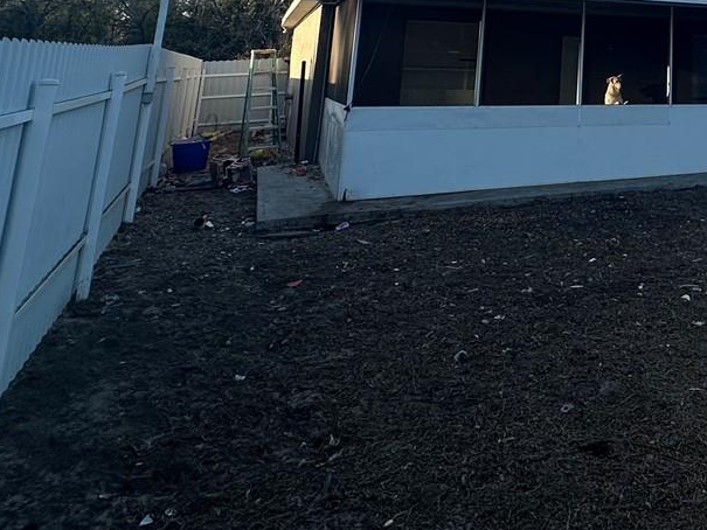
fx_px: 756
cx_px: 680
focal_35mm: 37
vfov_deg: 32.4
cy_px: -97
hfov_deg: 44.0
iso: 50
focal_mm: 2.22
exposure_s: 1/947
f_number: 2.2
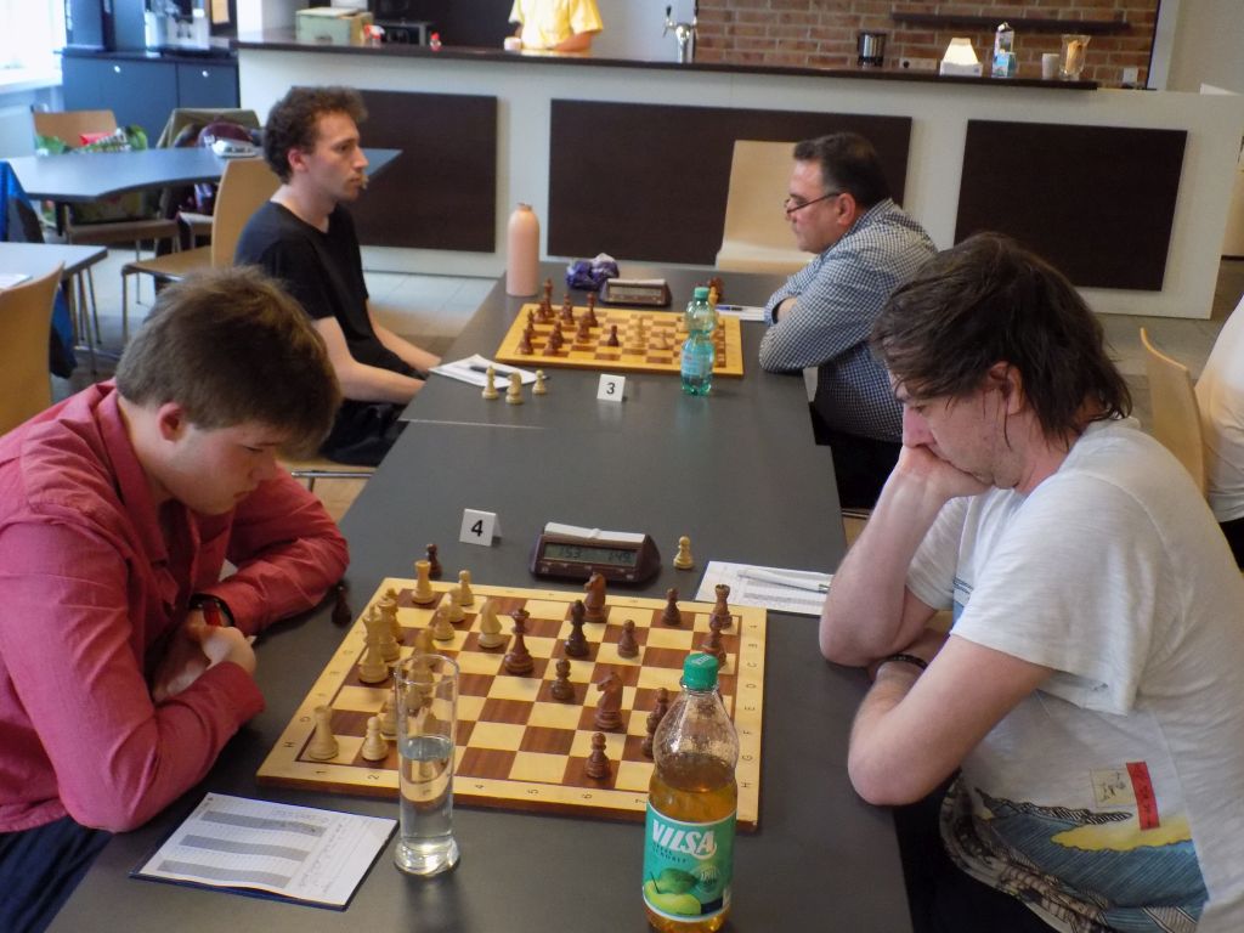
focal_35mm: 41
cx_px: 622
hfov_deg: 45.8
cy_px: 466
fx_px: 1473
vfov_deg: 35.1
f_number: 3.6
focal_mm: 7.3
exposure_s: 1/20
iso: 400
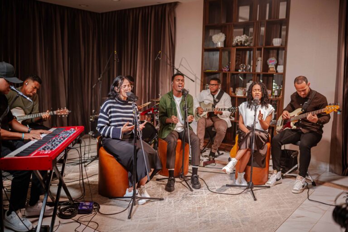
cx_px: 174
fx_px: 338
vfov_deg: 37.9
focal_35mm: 35
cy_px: 116
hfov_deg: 54.4
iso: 1600
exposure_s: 1/500
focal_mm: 35
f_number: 1.8
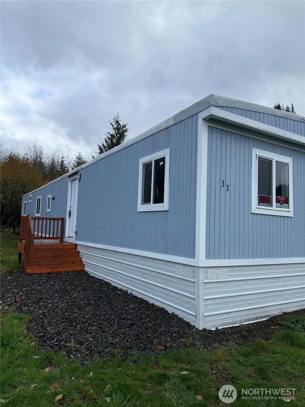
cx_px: 152
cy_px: 204
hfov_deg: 56.8
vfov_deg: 71.6
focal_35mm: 24
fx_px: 282
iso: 80
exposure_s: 1/2801
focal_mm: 6.76
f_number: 1.78
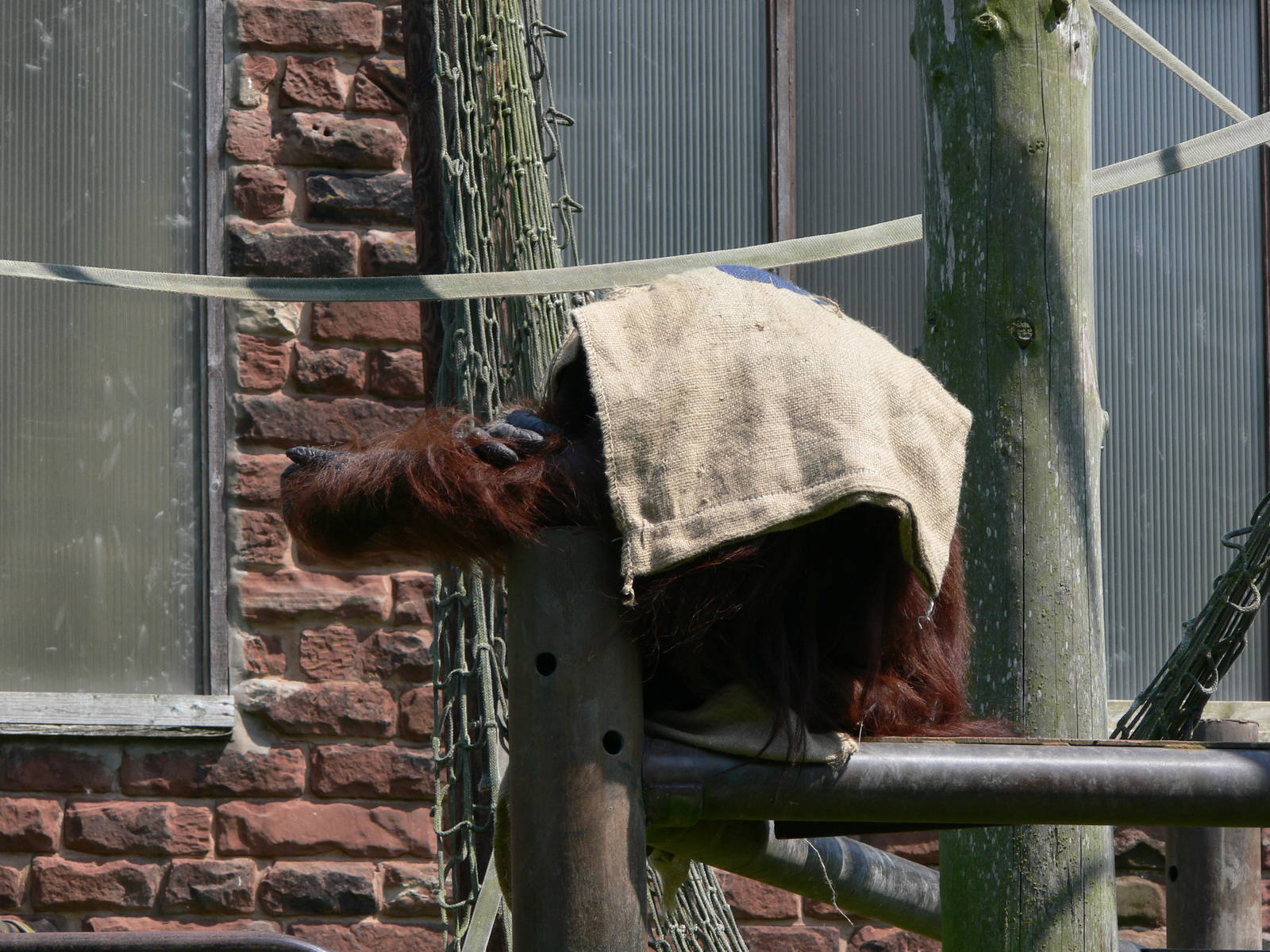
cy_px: 476
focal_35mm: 250
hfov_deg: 7.9
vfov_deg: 5.9
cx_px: 635
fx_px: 9172
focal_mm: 52.8
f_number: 5.6
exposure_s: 1/250
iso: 80
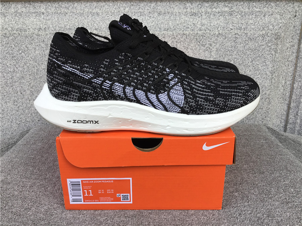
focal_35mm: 31
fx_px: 270
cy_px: 113
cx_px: 151
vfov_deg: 45.4
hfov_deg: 58.4
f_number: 2.4
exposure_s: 1/185
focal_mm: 3.3
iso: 25
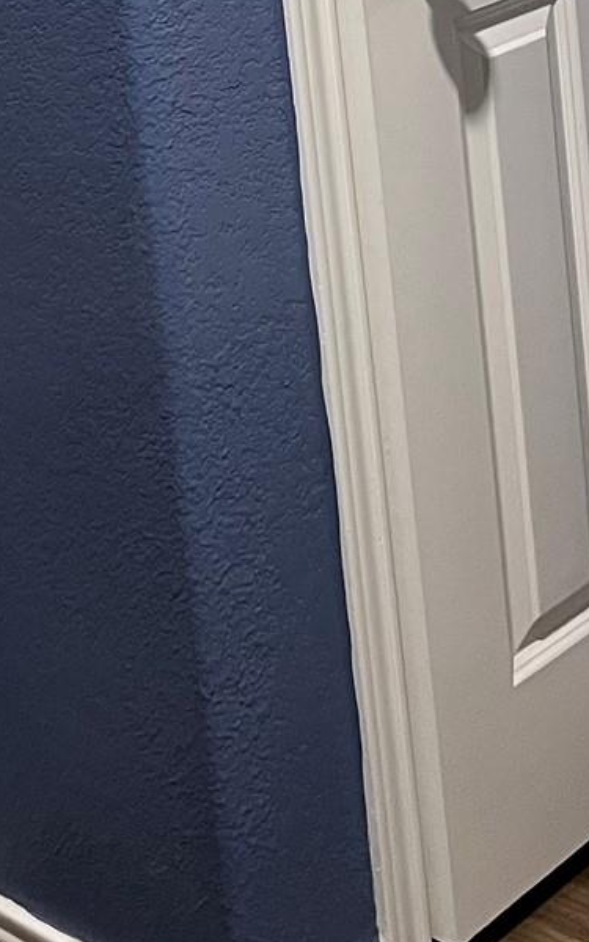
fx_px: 2414
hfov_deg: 13.9
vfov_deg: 20.6
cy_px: -195
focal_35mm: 94
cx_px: 320
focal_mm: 5.1
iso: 160
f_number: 1.6
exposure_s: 1/60
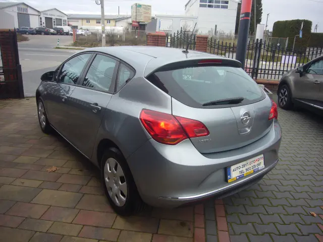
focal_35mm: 28
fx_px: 261
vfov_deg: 49.7
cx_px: 162
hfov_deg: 63.4
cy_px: 121
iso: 80
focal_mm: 4.6
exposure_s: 1/160
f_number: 2.8
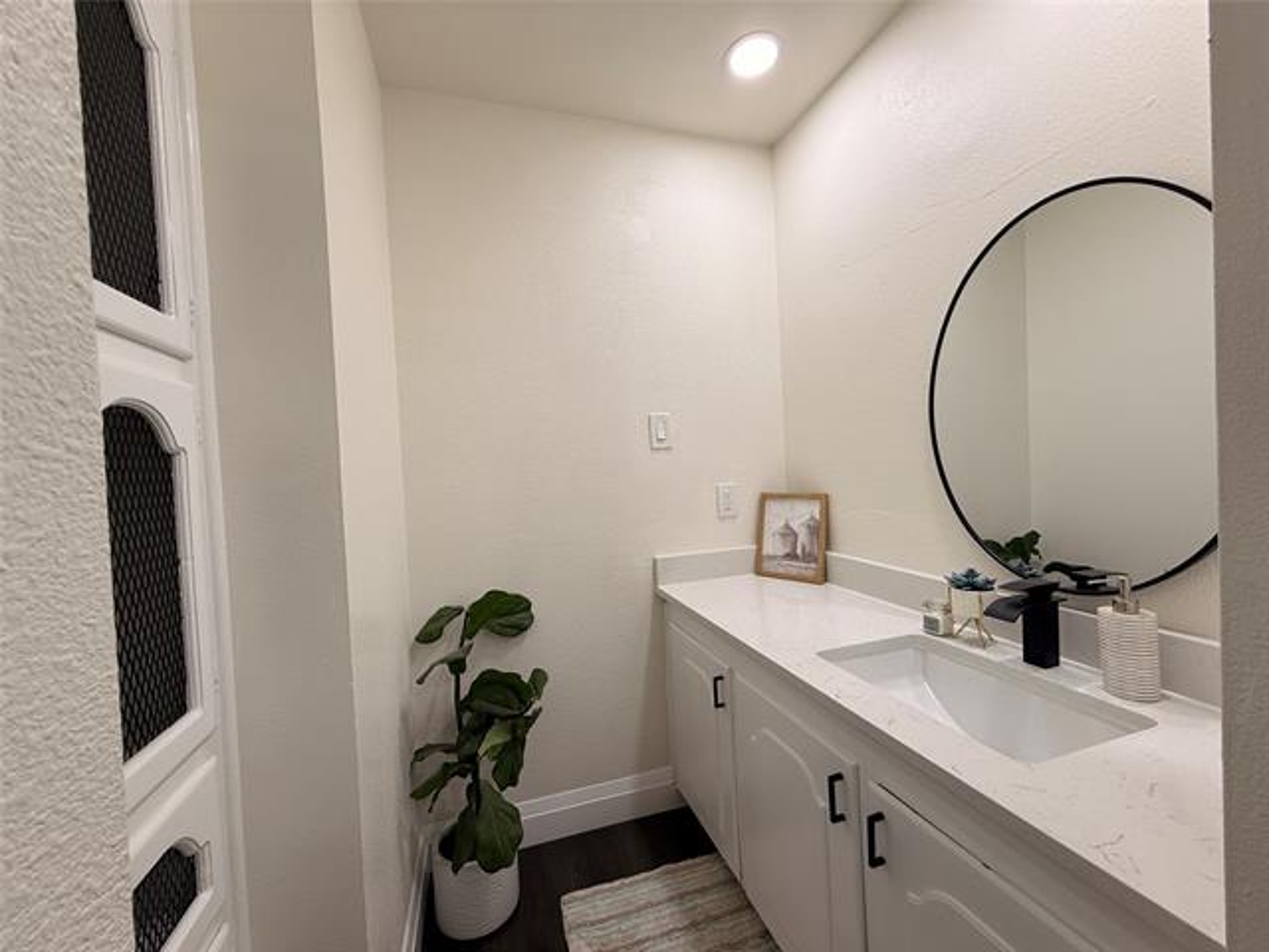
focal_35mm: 14
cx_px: 634
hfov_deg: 102.1
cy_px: 476
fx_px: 513
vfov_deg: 85.7
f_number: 2.2
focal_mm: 2.22
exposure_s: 1/120
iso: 64
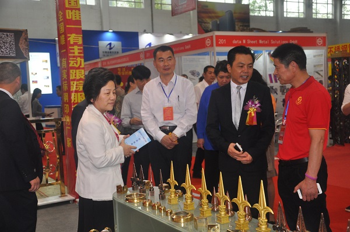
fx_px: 437
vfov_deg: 29.8
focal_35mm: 45
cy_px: 116
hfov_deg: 43.7
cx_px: 175
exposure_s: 1/60
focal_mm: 30
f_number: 4.2
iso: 800
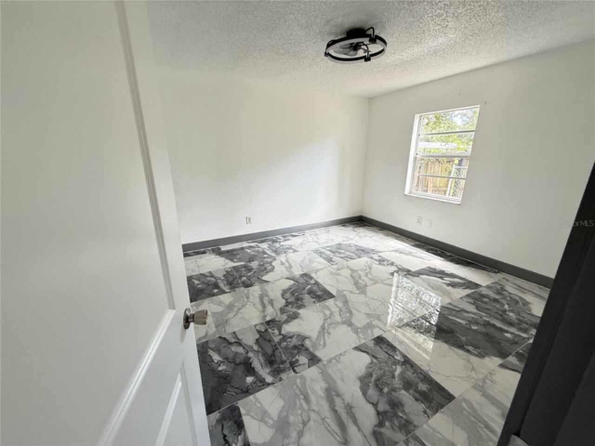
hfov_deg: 102.1
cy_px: 223
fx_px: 241
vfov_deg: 85.7
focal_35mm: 14
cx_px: 298
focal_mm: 2.22
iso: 160
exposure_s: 1/99
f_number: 2.2
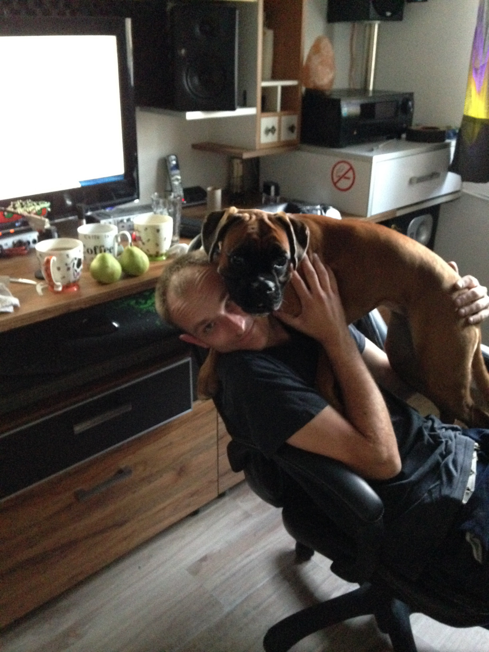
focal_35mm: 33
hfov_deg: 42.9
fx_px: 622
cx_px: 244
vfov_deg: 55.4
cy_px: 326
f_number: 2.4
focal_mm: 4.12
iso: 640
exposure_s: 1/15
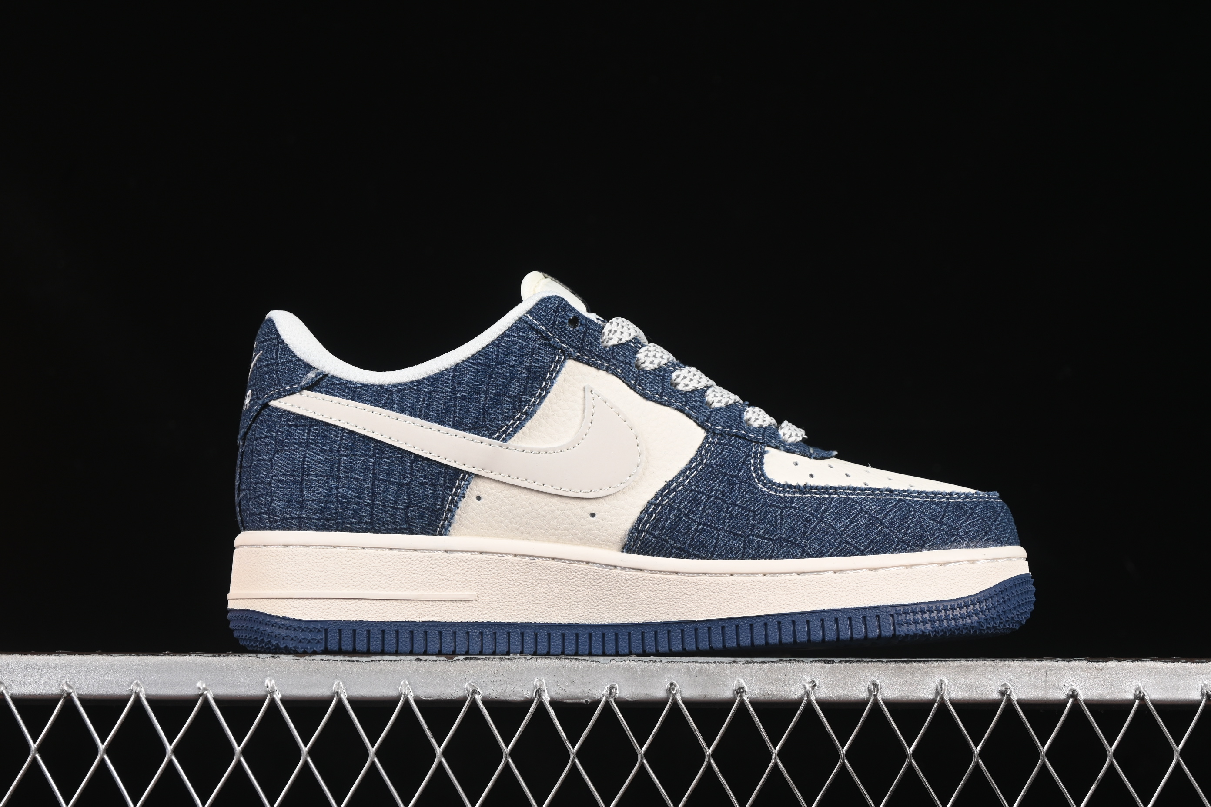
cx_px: 606
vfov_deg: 18.2
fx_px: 2523
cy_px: 404
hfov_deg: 27.0
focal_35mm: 75
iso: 160
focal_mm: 50
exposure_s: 1/60
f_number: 7.1
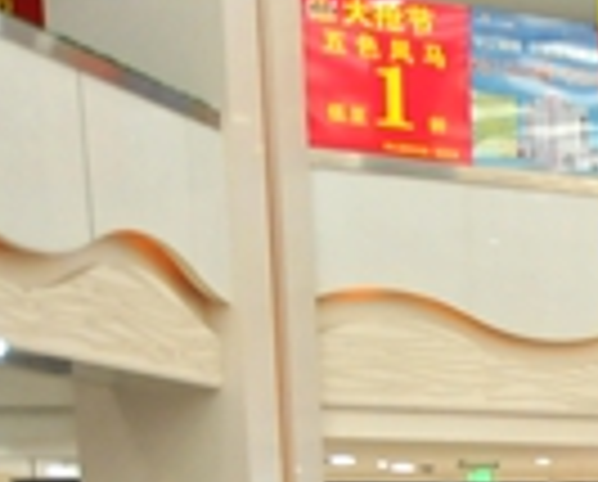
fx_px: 4062
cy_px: 838
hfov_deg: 7.8
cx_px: 1457
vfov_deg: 6.6
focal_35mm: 229
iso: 800
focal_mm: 32
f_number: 5
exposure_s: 1/100
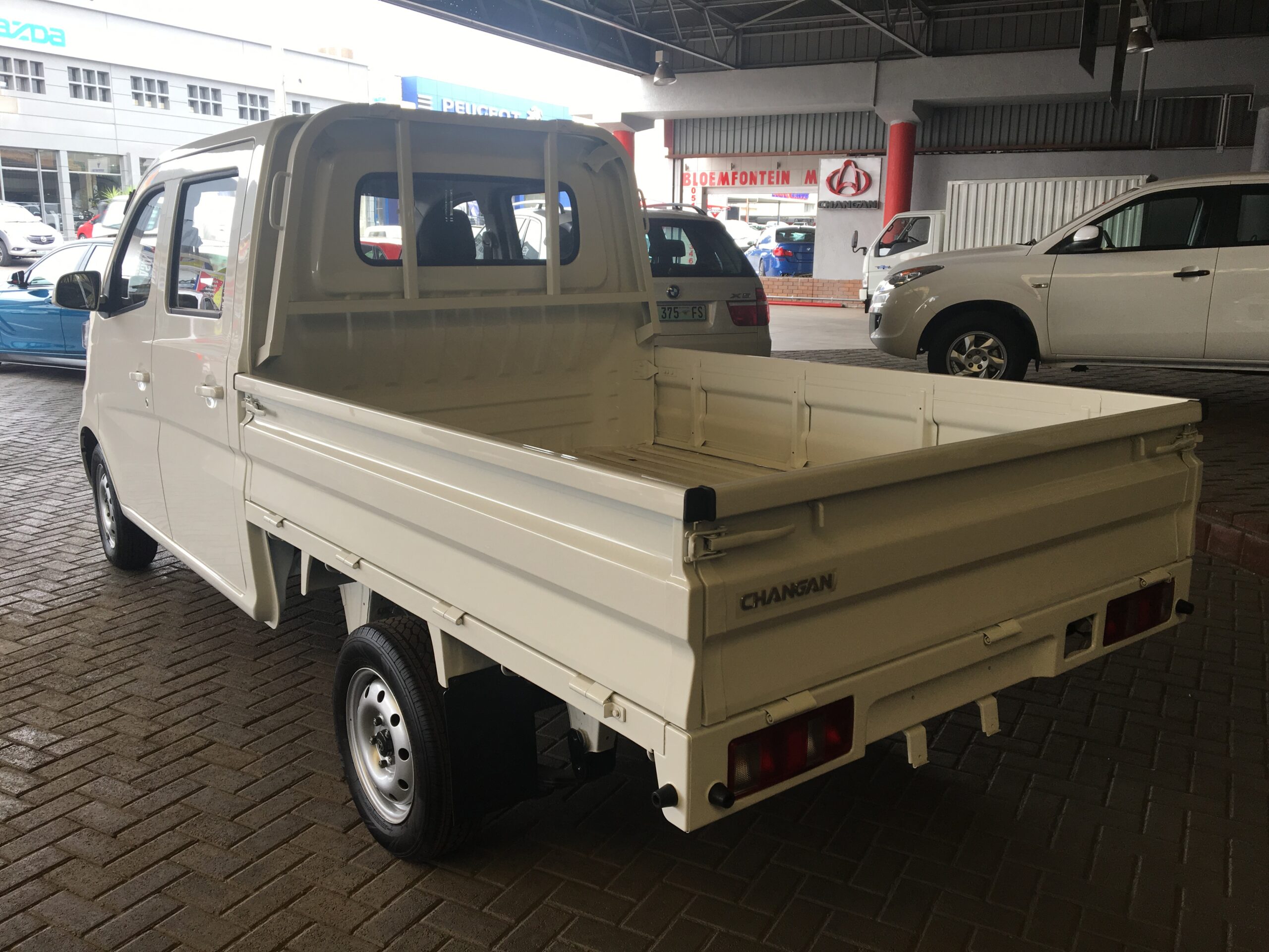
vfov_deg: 48.2
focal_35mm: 29
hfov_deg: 61.7
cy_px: 476
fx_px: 1063
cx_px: 634
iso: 32
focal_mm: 4.15
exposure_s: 1/100
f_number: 2.2
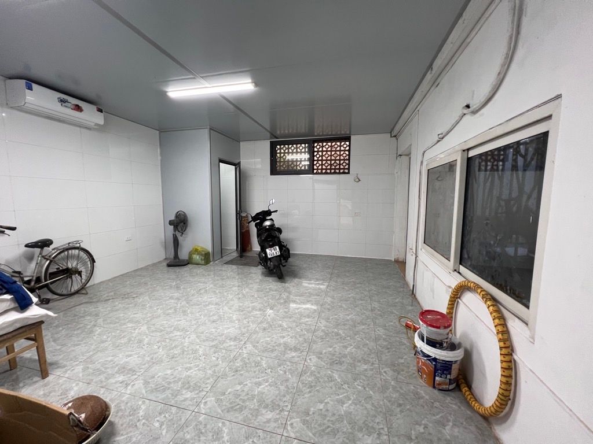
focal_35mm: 13
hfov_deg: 106.2
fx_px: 223
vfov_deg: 89.9
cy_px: 222
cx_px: 296
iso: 160
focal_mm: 1.57
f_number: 1.8
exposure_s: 1/100
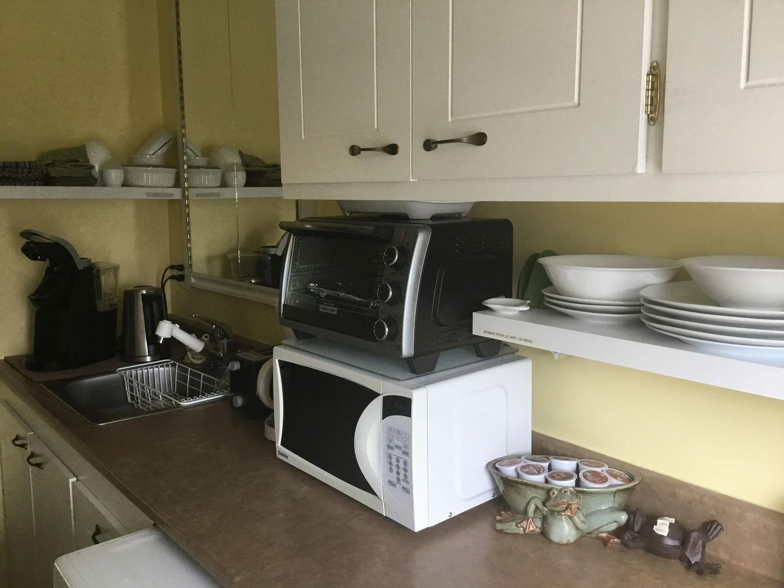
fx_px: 702
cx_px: 392
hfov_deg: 58.4
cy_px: 294
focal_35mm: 31
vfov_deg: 45.4
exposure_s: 1/30
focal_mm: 3.3
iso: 40
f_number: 2.4
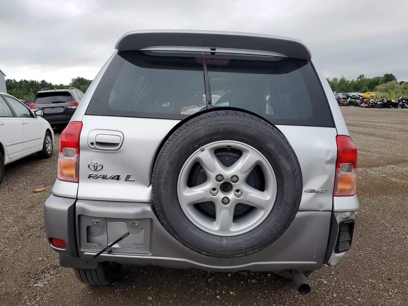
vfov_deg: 51.4
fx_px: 318
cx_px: 204
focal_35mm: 27
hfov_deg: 65.3
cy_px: 158
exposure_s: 1/1250
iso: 50
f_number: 1.5
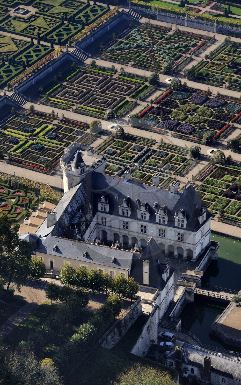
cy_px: 193
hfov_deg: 9.2
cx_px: 127
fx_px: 1503
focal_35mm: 143
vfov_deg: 14.6
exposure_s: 1/1000
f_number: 6.3
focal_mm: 140
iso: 400
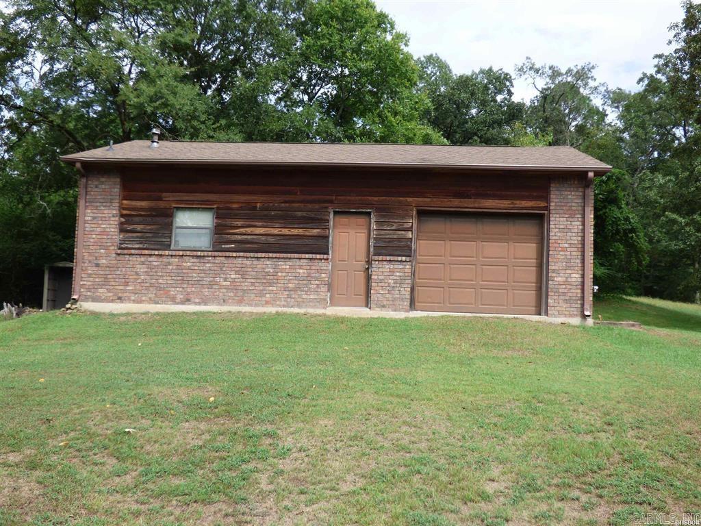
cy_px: 263
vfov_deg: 38.7
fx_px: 749
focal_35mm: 37
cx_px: 350
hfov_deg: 50.1
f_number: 3.5
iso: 100
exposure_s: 1/500
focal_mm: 6.47
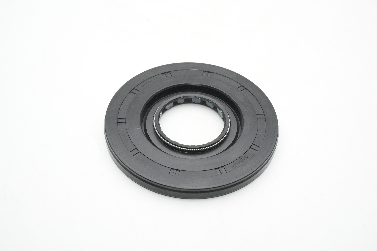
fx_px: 503
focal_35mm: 48
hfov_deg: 41.1
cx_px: 188
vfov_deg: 28.1
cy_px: 126
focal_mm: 32
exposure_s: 1/160
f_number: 11
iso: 2500
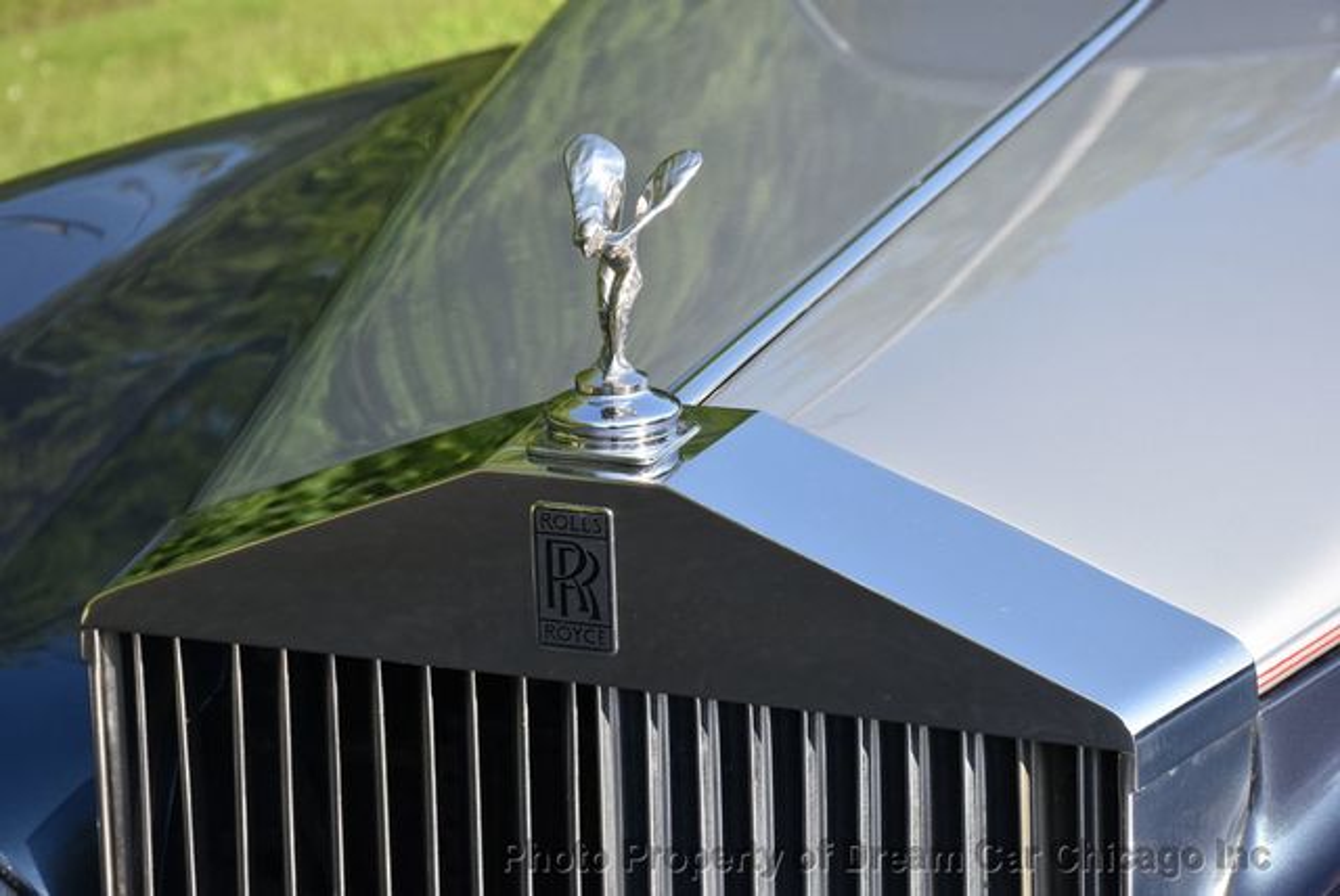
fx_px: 3353
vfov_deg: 15.2
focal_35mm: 90
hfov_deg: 22.6
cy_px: 448
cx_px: 670
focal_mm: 60
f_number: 8
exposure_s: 1/500
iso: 320
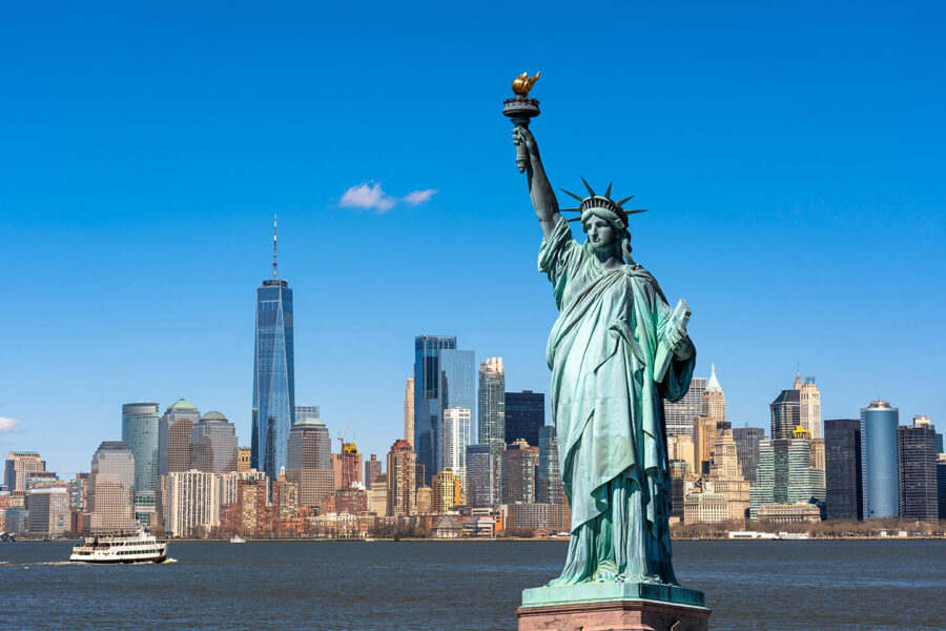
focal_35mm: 84
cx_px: 473
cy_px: 316
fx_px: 2207
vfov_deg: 16.3
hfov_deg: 24.2
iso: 100
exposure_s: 1/320
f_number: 10
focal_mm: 84
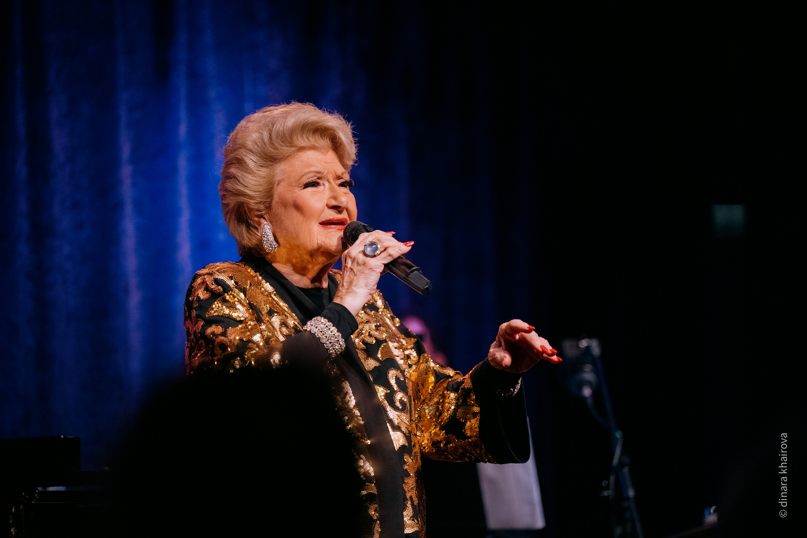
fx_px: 3586
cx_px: 404
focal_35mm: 160
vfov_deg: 8.6
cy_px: 269
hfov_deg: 12.8
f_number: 2.8
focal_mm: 160
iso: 1000
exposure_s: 1/320
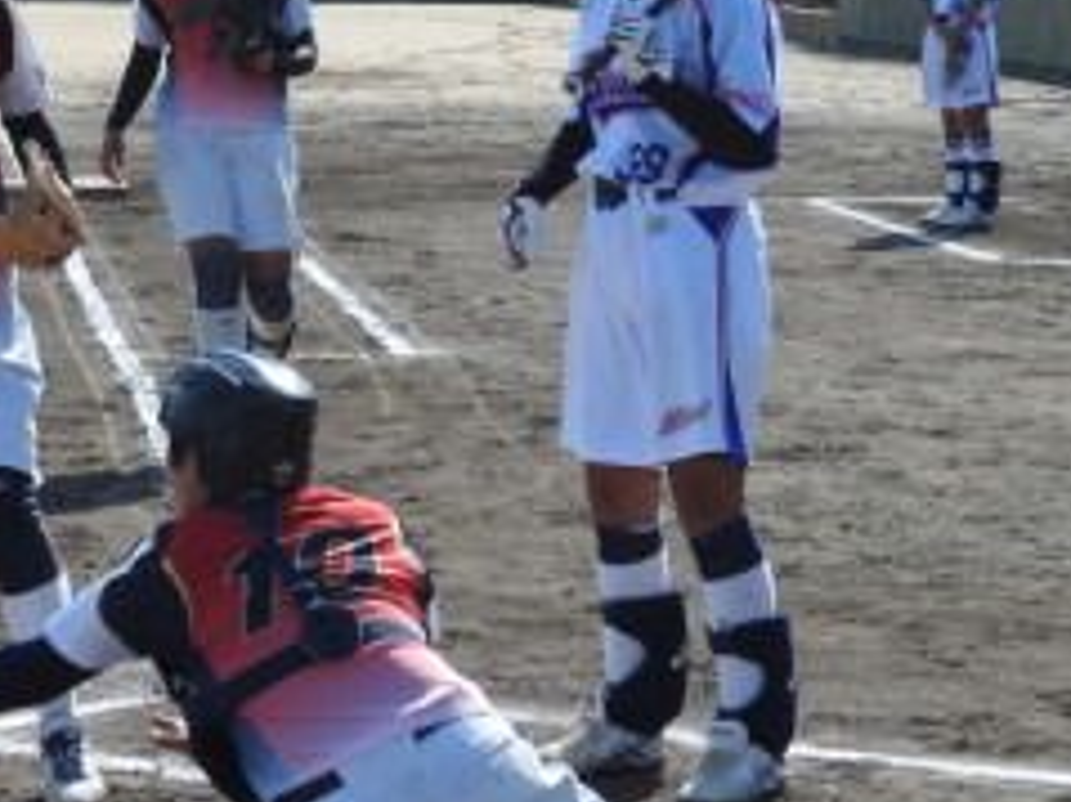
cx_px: 121
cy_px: 542
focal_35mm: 176
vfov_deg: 8.4
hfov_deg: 11.2
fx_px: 5443
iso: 100
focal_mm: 12.5
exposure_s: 1/640
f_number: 4.5
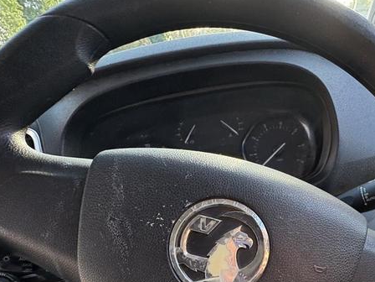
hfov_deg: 60.6
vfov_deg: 45.3
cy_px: 252
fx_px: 303
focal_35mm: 28
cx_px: 273
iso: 200
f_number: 2.2
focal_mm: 2.22
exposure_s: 1/99
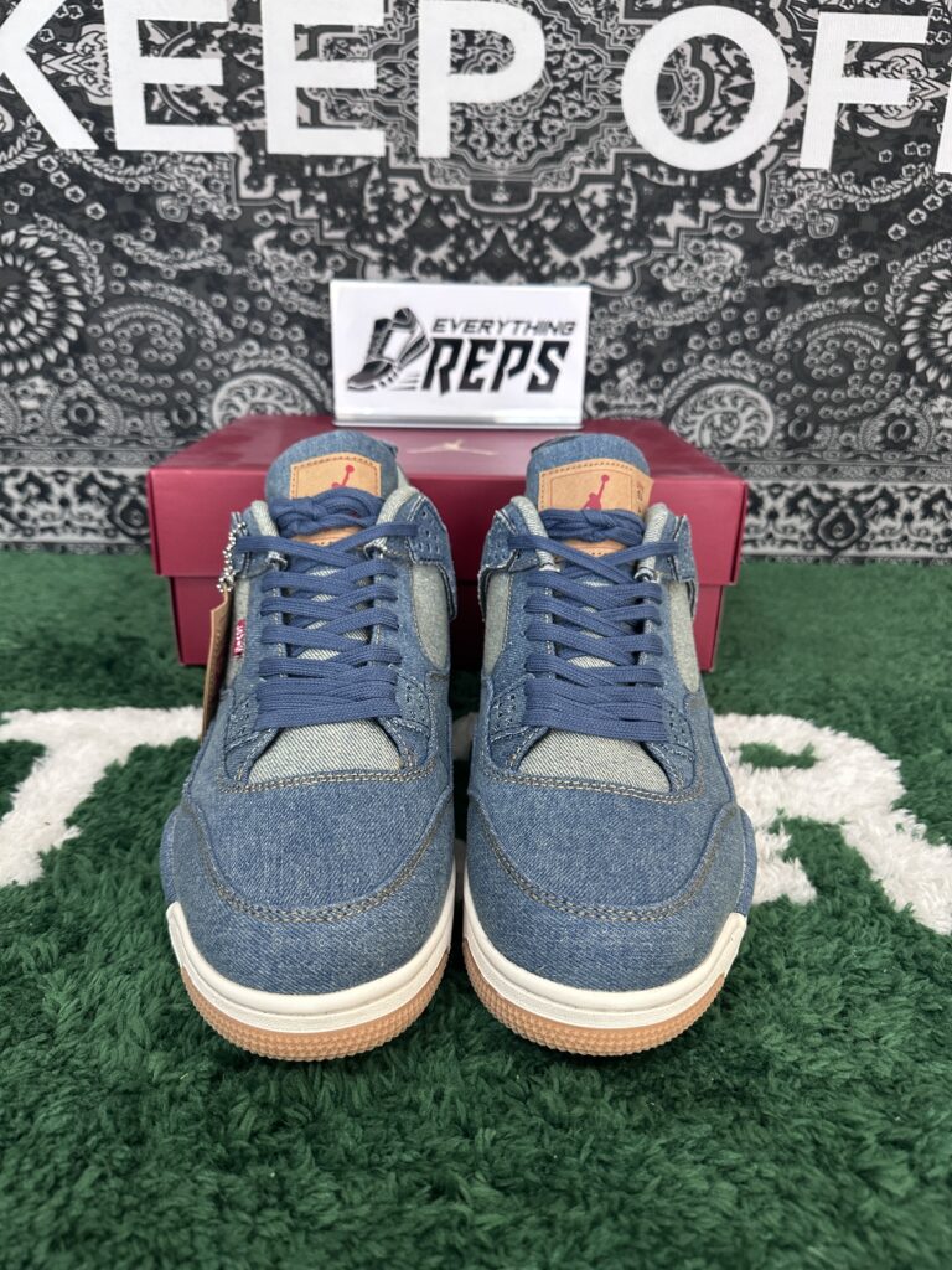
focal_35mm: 24
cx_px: 476
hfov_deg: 56.8
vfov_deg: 71.6
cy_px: 635
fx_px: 880
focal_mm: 6.86
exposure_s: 1/50
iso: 400
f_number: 1.78
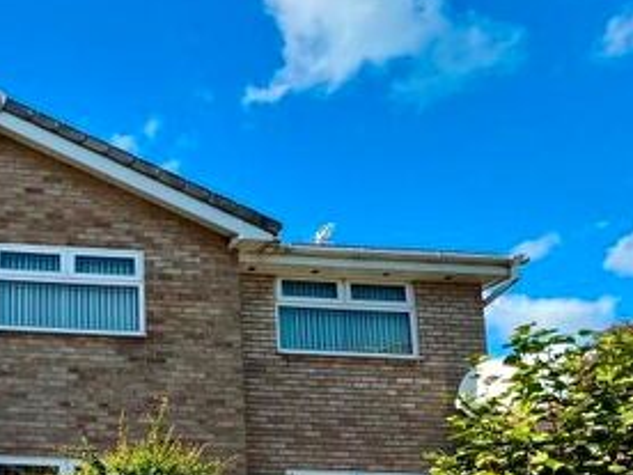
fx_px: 603
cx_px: -62
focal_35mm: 33
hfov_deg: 43.2
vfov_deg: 38.1
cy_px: 478
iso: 32
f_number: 1.8
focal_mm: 1.57
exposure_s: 1/536
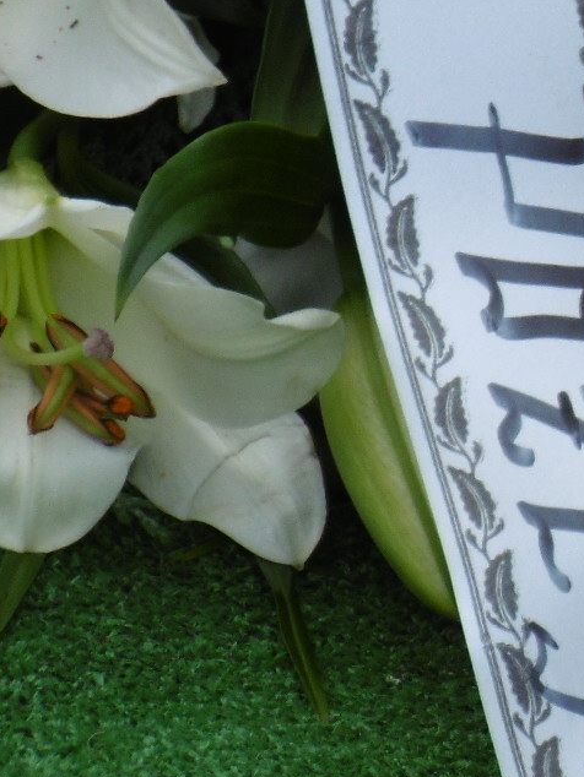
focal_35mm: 807
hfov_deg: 1.8
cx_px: 1216
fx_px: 18141
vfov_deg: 2.5
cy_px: 75
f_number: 6.1
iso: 100
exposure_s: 1/125
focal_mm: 44.7
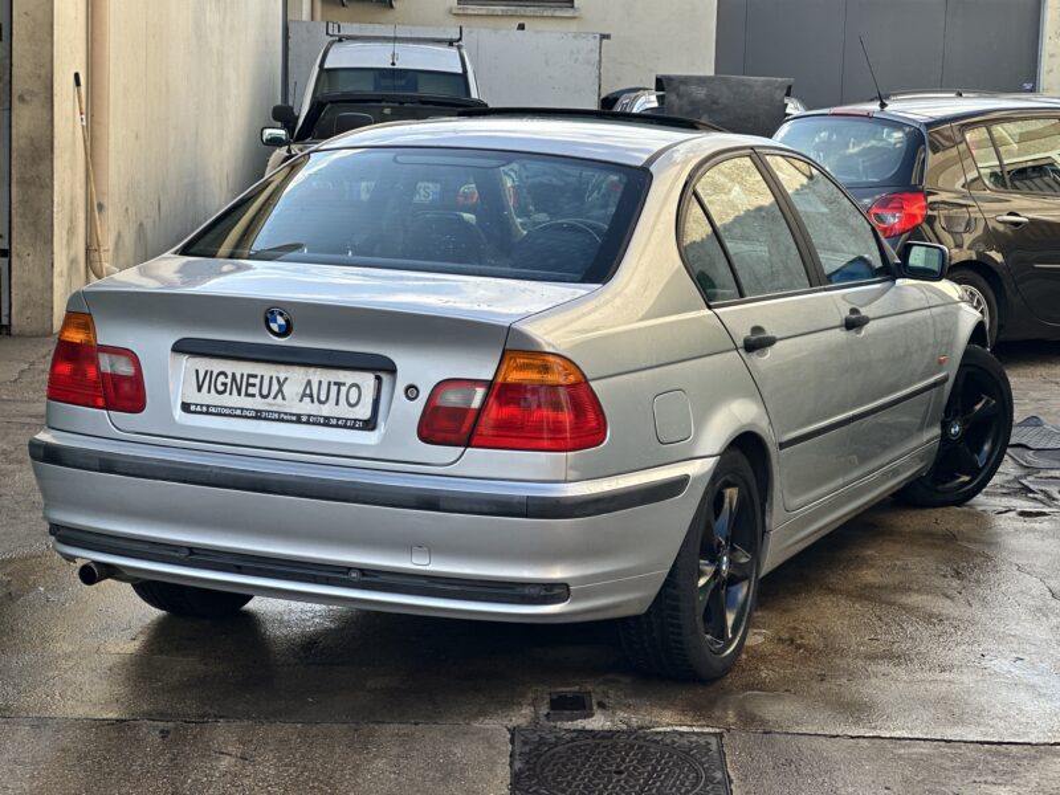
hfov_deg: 25.3
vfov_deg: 19.1
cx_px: 530
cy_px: 398
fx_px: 2358
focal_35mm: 77
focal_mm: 9
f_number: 2.8
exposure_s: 1/121
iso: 32
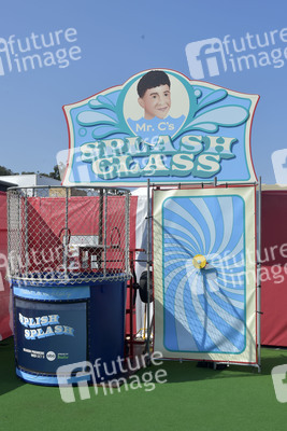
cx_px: 144
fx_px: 406
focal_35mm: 34
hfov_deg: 38.9
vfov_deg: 55.8
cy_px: 216
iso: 250
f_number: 13
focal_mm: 34
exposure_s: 1/250
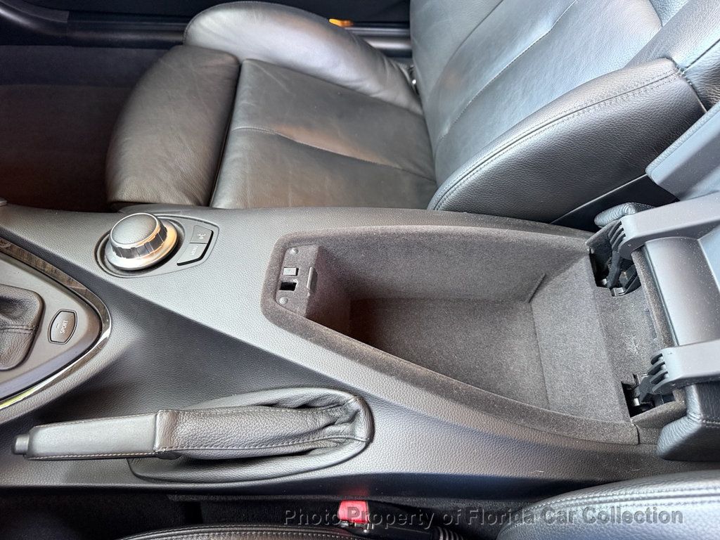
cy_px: 270
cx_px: 360
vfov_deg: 56.8
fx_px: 499
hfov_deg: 71.6
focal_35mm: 24
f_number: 1.78
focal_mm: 6.76
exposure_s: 1/60
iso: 400
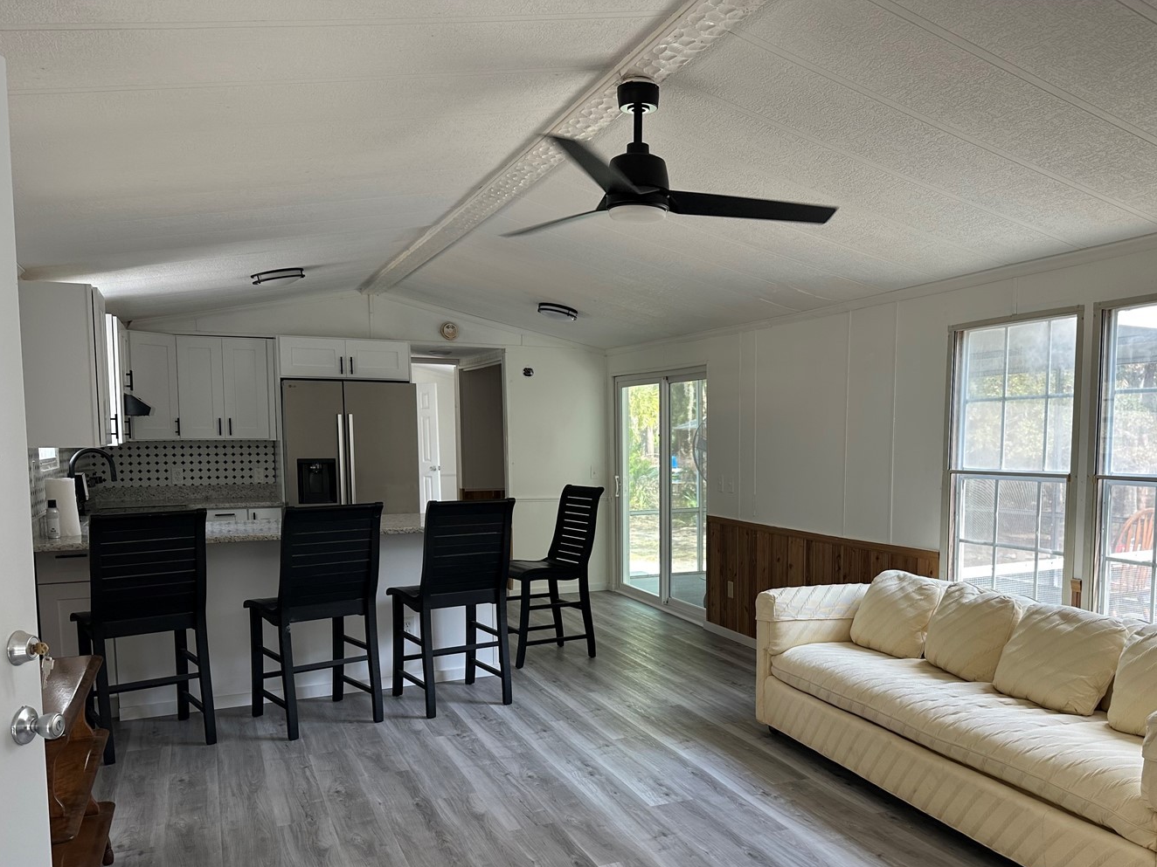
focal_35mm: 29
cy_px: 520
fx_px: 969
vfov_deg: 47.9
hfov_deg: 61.2
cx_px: 682
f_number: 1.78
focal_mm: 6.86
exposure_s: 1/121
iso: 80
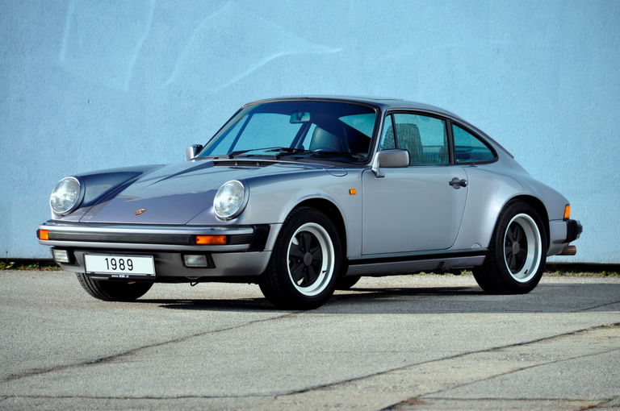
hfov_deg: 9.5
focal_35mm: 218
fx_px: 3741
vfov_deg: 6.3
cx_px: 310
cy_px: 206
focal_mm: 145
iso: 500
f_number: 6
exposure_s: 1/400
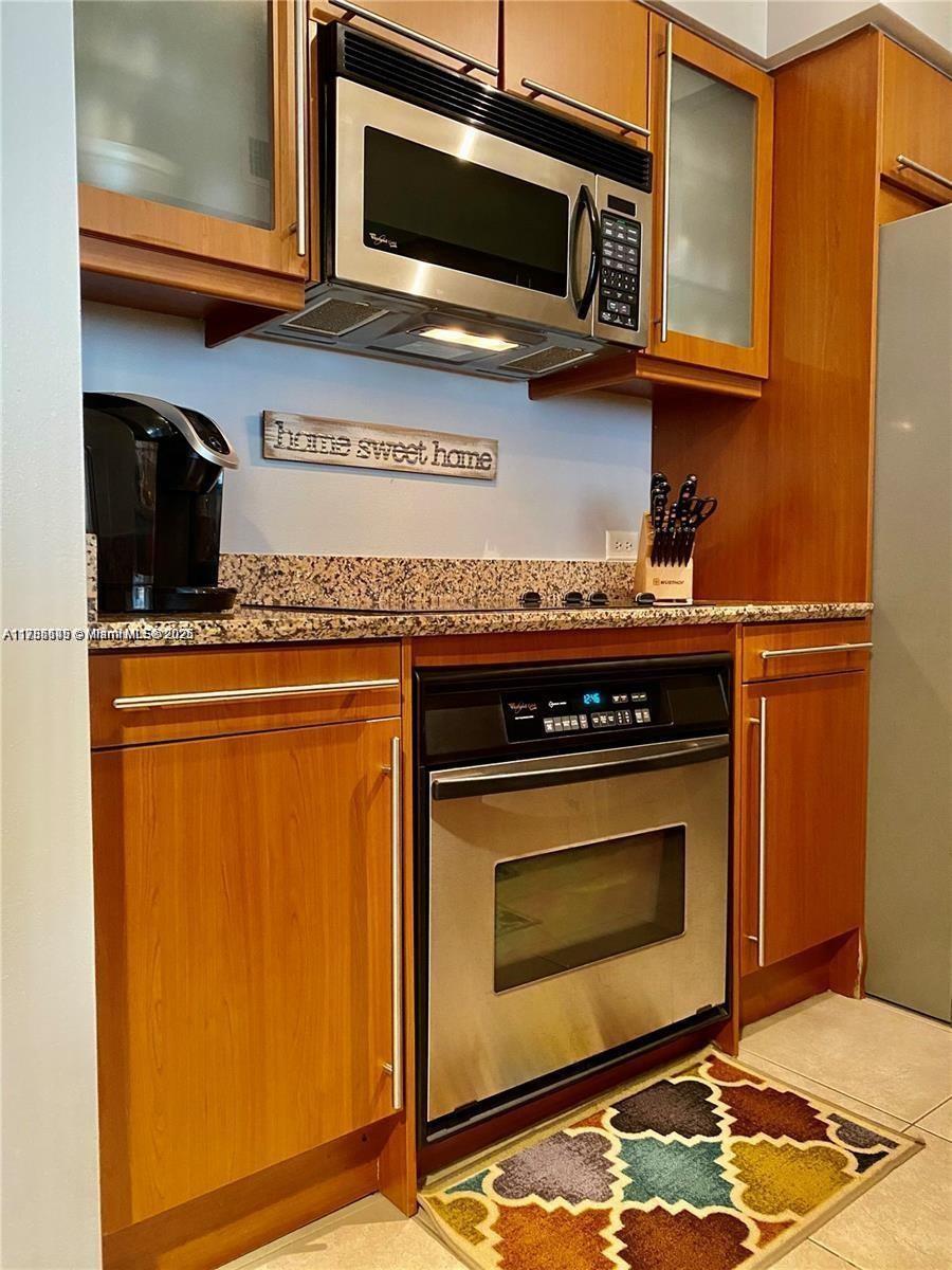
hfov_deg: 53.1
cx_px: 476
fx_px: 953
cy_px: 635
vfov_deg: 67.3
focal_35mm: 26
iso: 640
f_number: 1.8
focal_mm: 4.25
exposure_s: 1/40
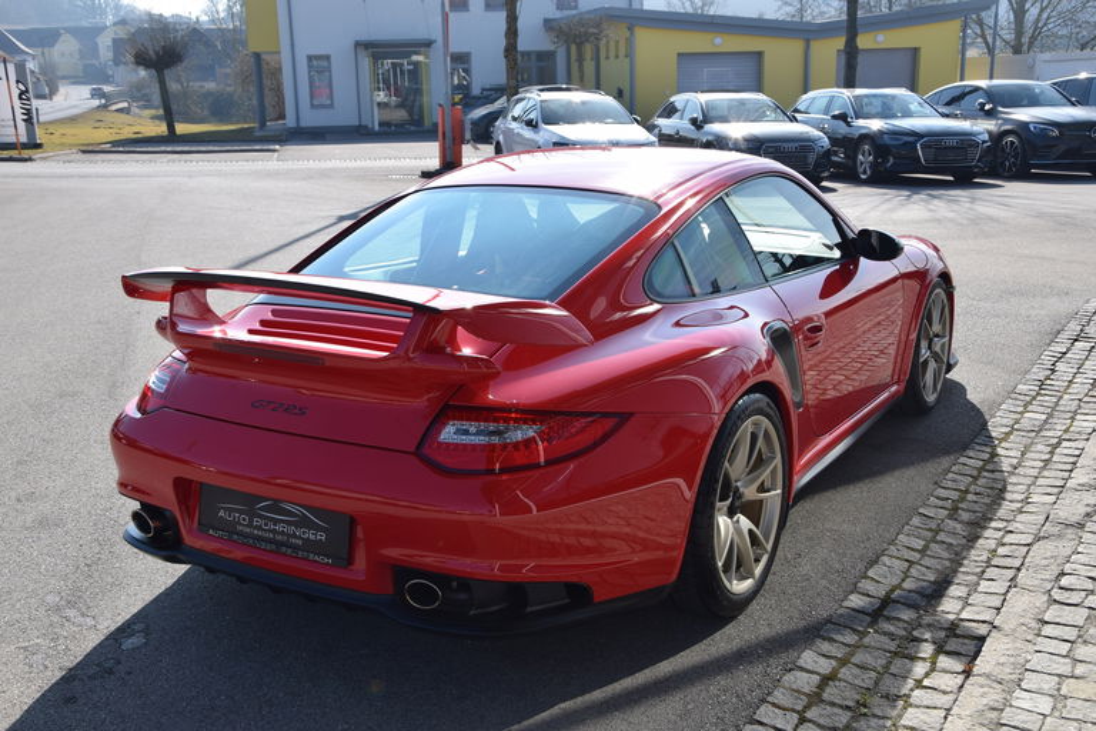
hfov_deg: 49.6
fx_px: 1187
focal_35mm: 39
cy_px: 366
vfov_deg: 34.2
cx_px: 548
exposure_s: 1/320
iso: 200
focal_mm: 26
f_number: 9
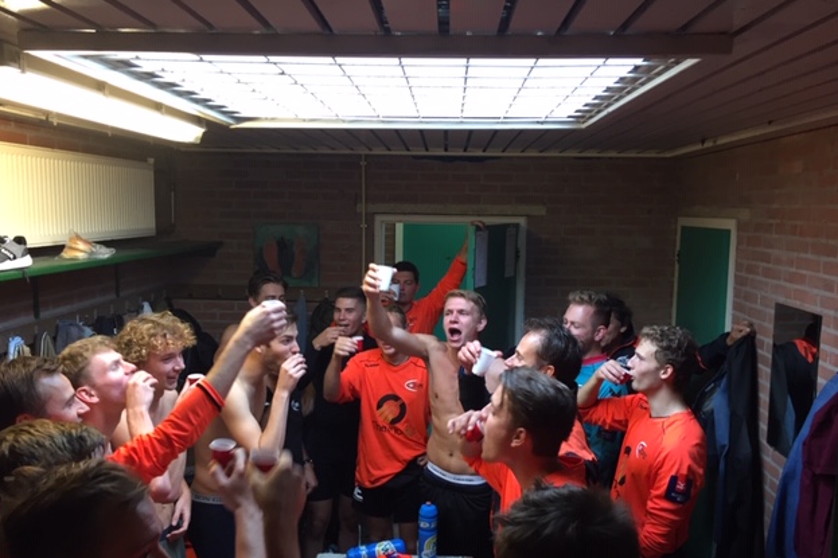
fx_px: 721
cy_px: 298
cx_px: 420
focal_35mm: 31
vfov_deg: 42.3
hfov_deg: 60.3
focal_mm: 4.15
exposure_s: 1/33
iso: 100
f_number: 2.2
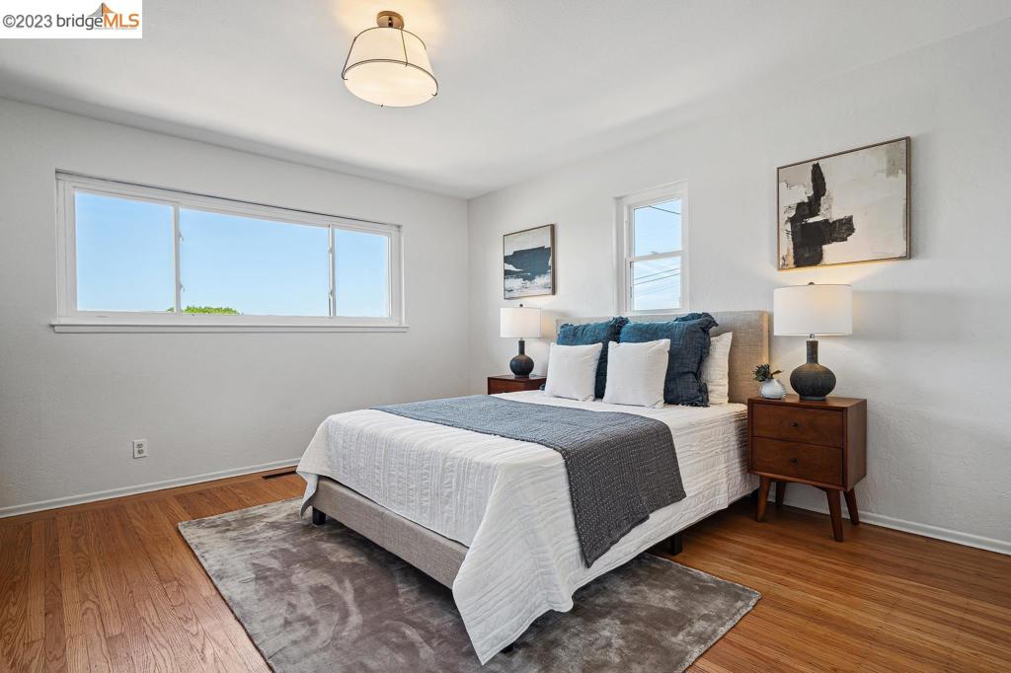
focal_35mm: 17
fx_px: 477
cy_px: 336
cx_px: 506
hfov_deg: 93.3
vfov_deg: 70.4
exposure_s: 1/8
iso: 400
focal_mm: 17
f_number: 11
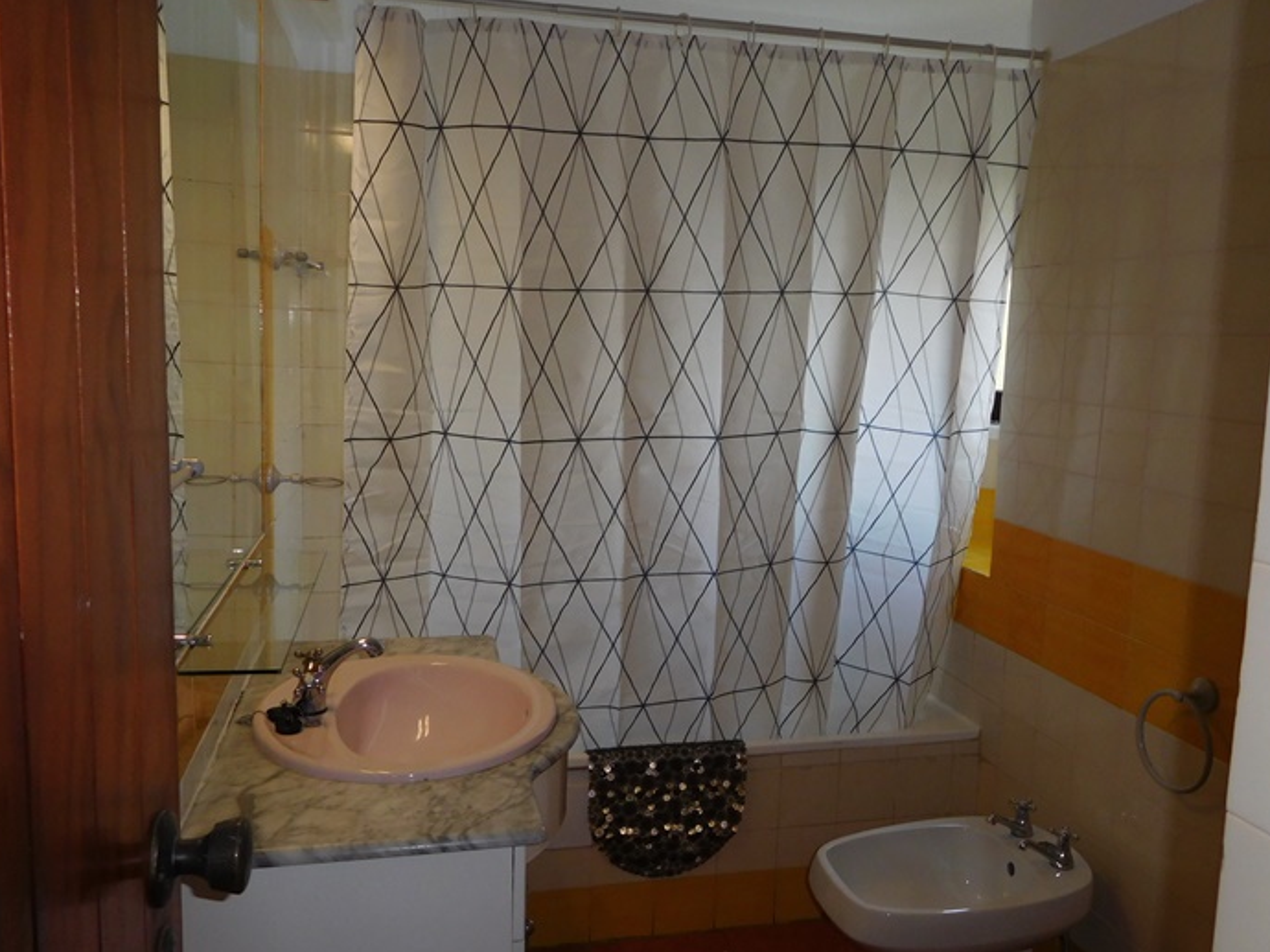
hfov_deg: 61.5
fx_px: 1064
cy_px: 479
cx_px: 709
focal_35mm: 29
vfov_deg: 48.2
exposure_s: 1/30
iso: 200
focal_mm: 4.5
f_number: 3.4
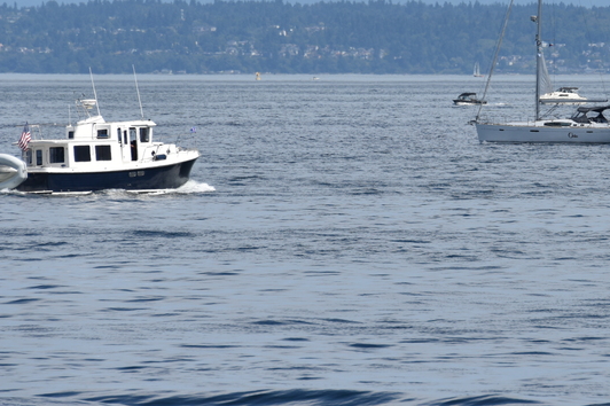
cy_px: 88
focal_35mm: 554
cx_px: 516
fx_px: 9381
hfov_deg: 3.7
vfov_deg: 2.5
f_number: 8
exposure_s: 1/500
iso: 100
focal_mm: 230
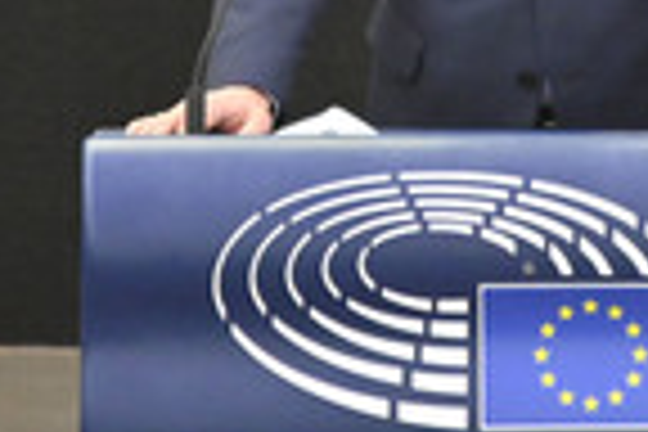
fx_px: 28204
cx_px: 464
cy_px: -50
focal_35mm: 1567
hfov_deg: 1.3
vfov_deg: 0.9
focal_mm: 500
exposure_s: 1/400
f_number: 6.3
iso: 6400
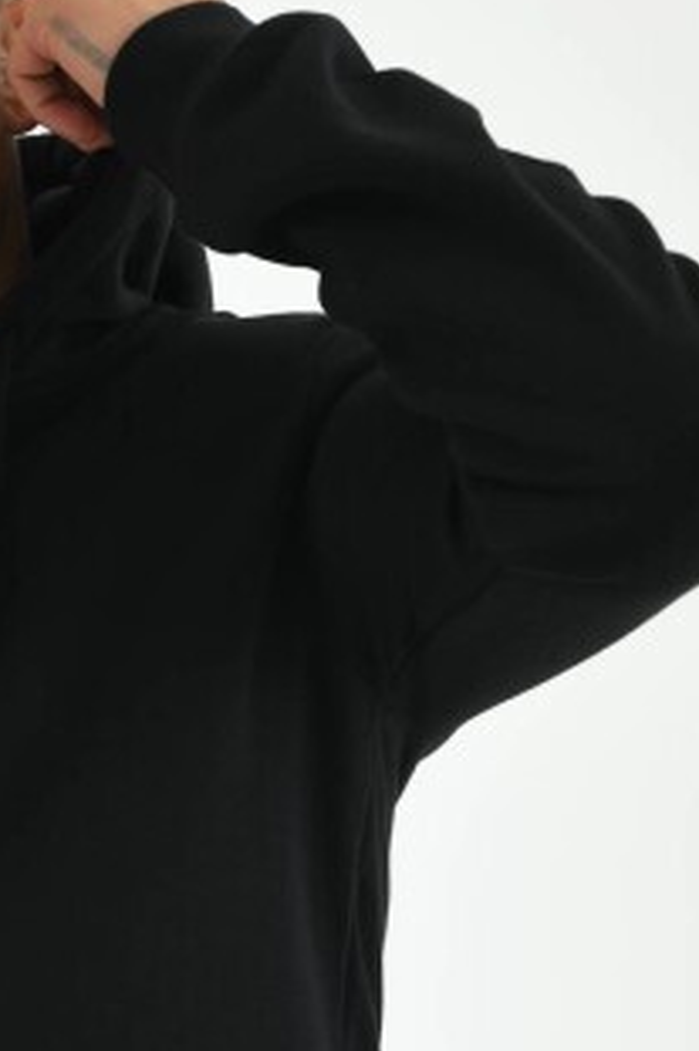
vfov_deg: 14.5
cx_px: -91
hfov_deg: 9.7
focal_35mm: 140
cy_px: 919
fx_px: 4082
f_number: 5.6
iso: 160
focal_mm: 58
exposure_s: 1/125
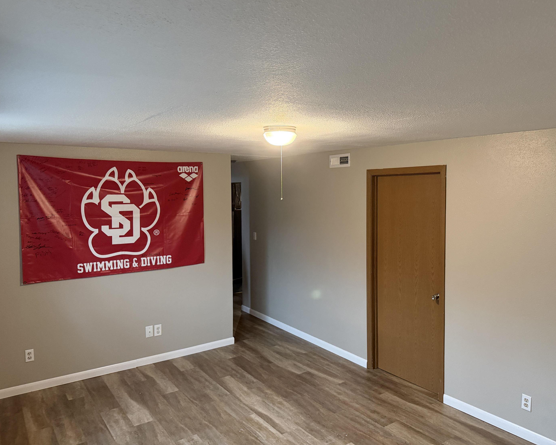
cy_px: 214
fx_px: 428
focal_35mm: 26
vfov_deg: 54.9
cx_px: 297
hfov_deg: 66.0
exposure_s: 1/60
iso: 500
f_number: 1.78
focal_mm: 6.76
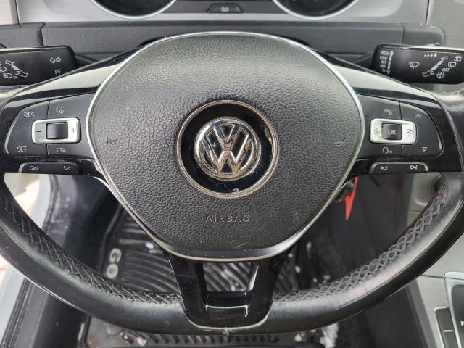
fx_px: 349
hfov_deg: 67.3
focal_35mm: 26
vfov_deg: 53.1
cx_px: 232
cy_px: 174
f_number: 1.8
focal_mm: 5.4
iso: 80
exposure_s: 1/120
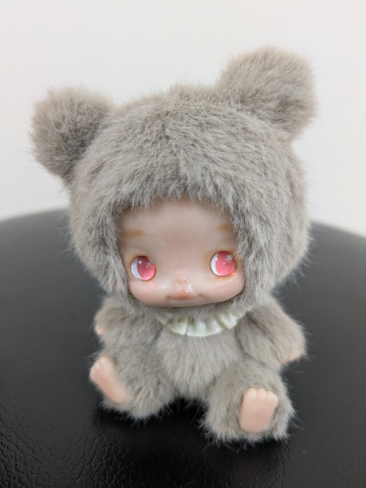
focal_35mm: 25
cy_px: 244
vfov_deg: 69.4
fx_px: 352
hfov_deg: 54.9
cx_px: 183
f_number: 1.89
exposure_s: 1/24
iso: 188
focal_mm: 5.43
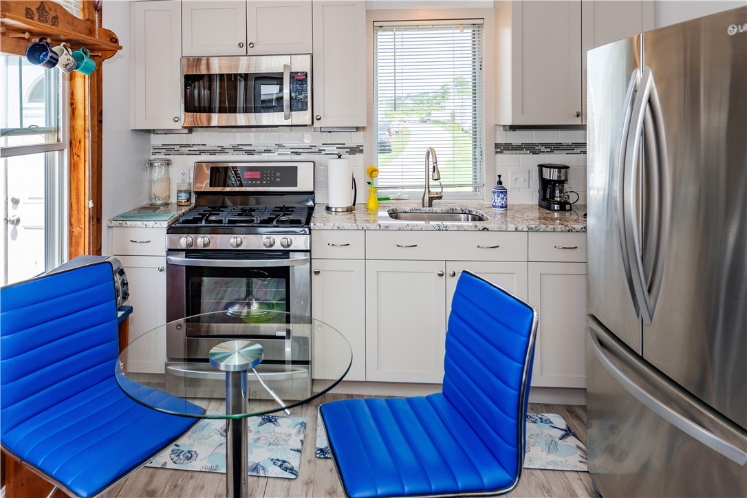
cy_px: 249
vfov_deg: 53.1
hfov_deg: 73.7
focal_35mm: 24
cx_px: 374
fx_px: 498
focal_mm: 24
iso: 100
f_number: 6.3
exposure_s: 1/30
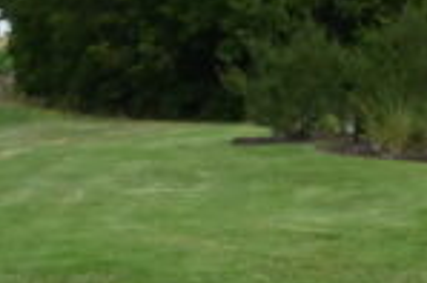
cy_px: -70
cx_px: 854
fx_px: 2109
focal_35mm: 178
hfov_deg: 10.6
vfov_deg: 7.6
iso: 14400
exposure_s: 1/6400
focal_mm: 38
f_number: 20
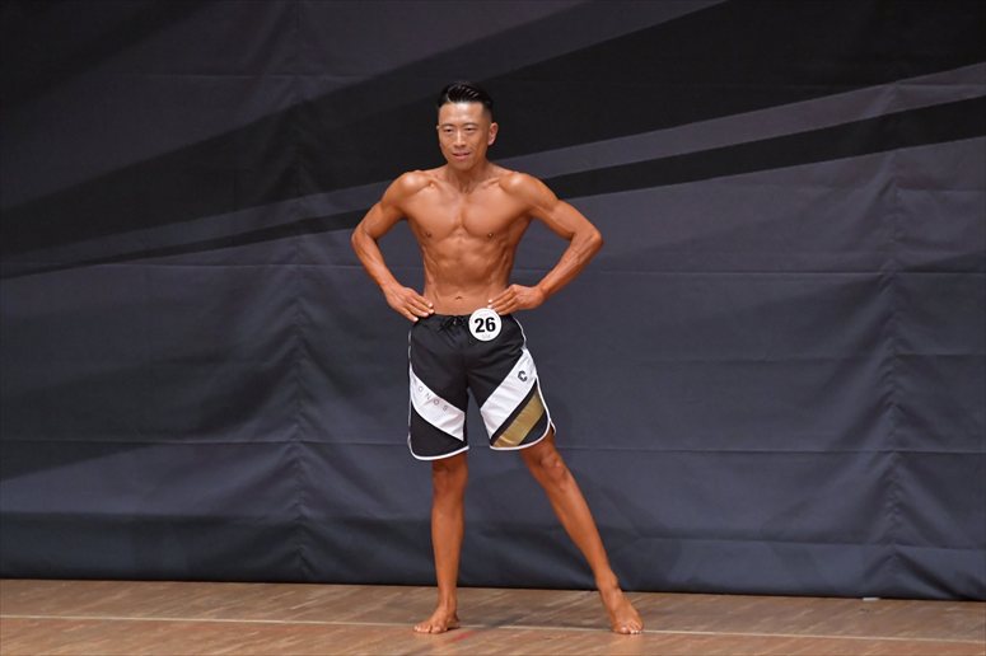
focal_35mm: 315
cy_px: 328
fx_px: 8623
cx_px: 493
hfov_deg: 6.5
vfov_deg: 4.4
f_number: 5.6
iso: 6400
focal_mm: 210
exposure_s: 1/400
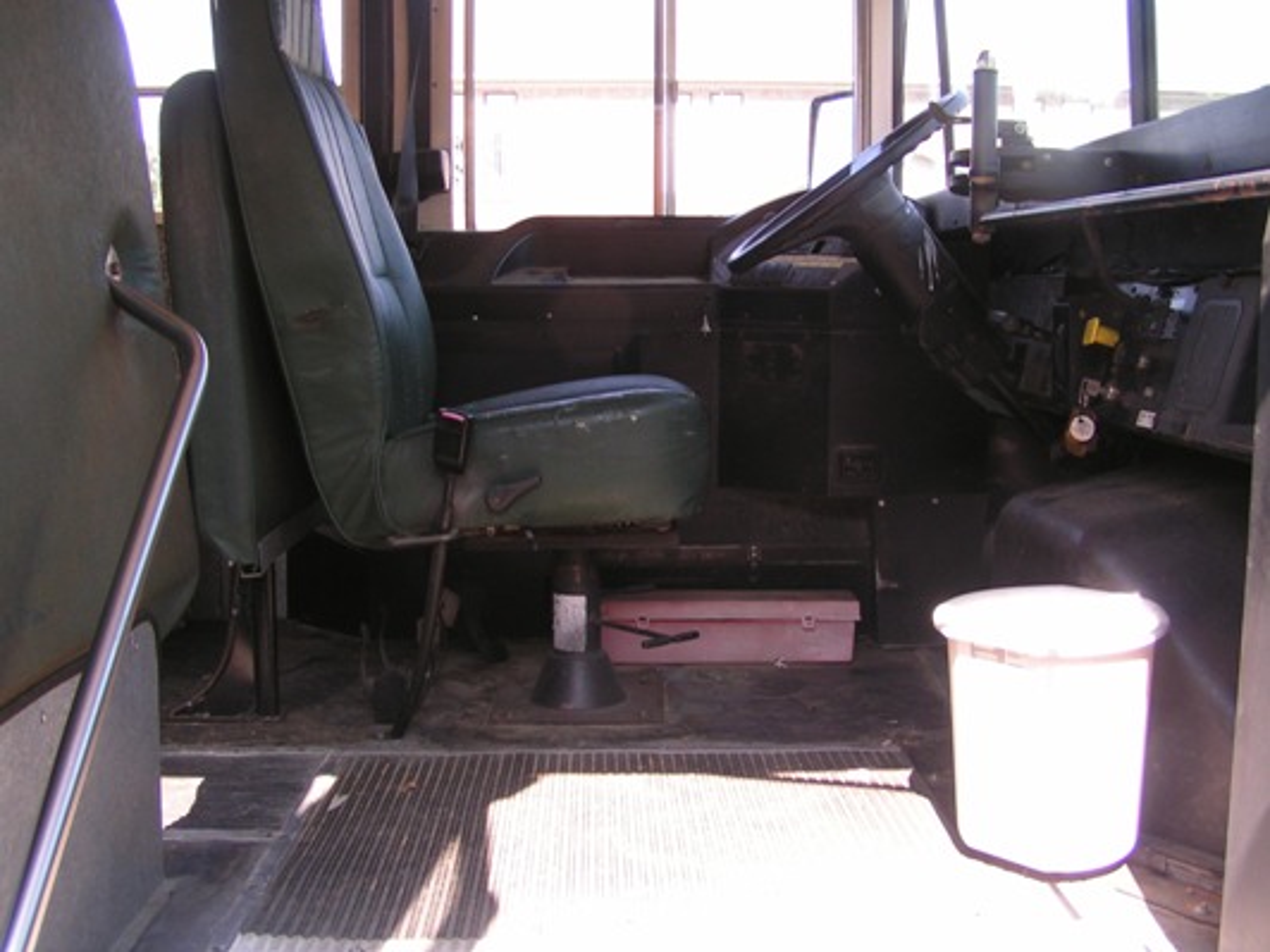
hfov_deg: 49.0
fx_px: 1394
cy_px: 476
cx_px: 635
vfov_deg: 37.7
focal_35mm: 38
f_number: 4
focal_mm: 5.8
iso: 50
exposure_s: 1/60
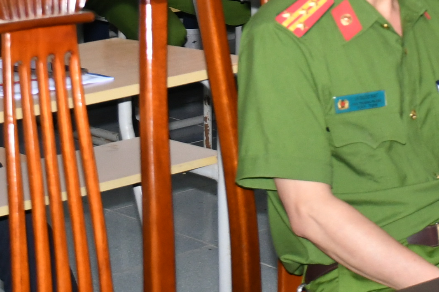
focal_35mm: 141
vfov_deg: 9.4
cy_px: -201
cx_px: 315
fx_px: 1720
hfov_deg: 14.5
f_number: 5
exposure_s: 1/200
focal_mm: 24
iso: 1000
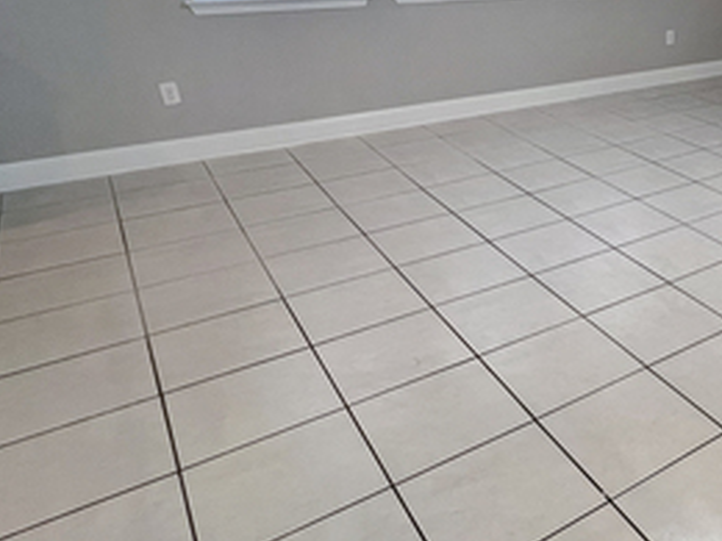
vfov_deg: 43.3
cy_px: 164
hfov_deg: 46.6
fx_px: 667
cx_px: 736
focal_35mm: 32
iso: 200
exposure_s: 1/120
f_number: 1.8
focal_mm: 1.57
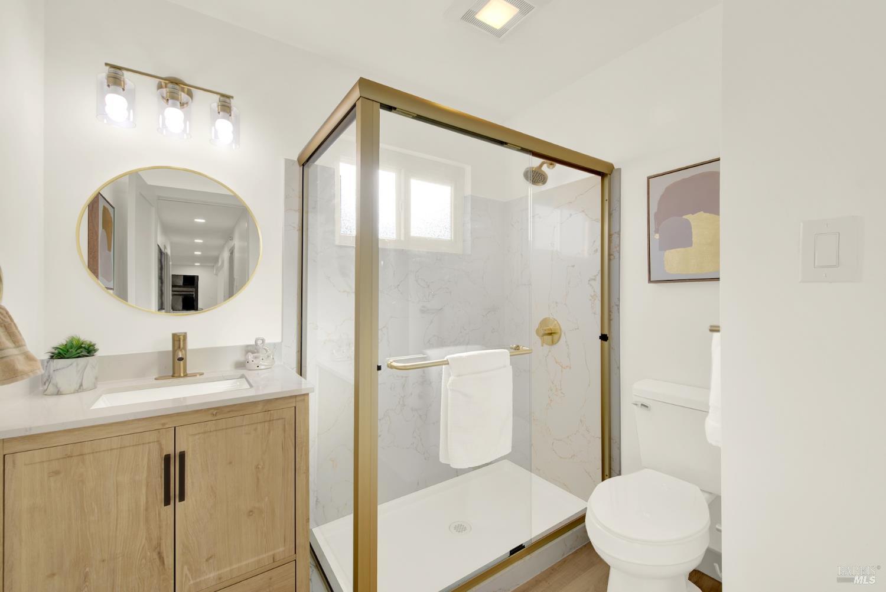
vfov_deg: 81.3
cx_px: 443
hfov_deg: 104.2
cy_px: 296
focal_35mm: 14
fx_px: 345
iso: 100
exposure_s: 1/15
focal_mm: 14
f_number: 14
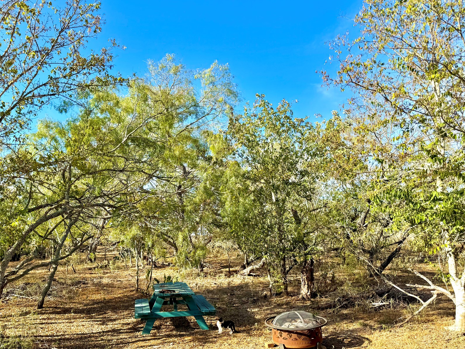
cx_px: 196
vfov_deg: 45.4
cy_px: 194
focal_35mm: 31
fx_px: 416
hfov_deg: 58.1
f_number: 1.78
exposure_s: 1/2041
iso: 80
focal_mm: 6.76
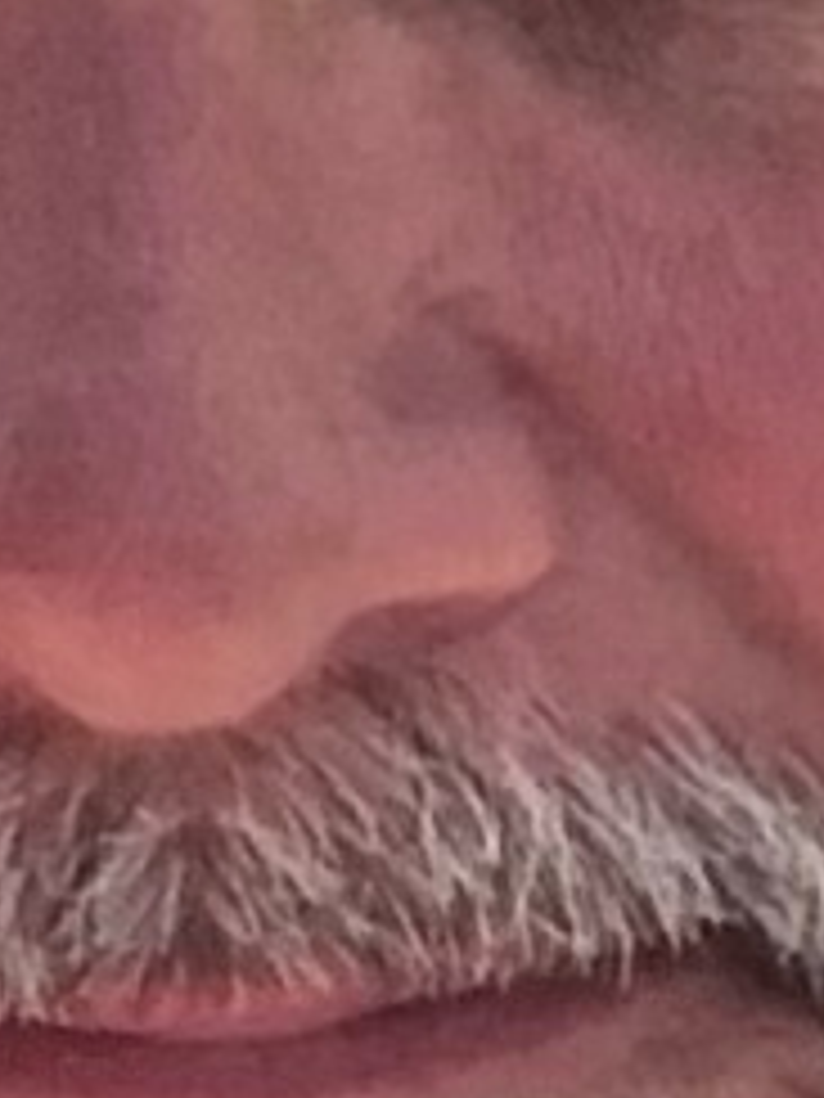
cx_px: 153
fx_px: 4634
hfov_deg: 10.1
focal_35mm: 146
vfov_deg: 13.3
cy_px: -20
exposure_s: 1/391
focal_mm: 2.87
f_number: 2.2
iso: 20
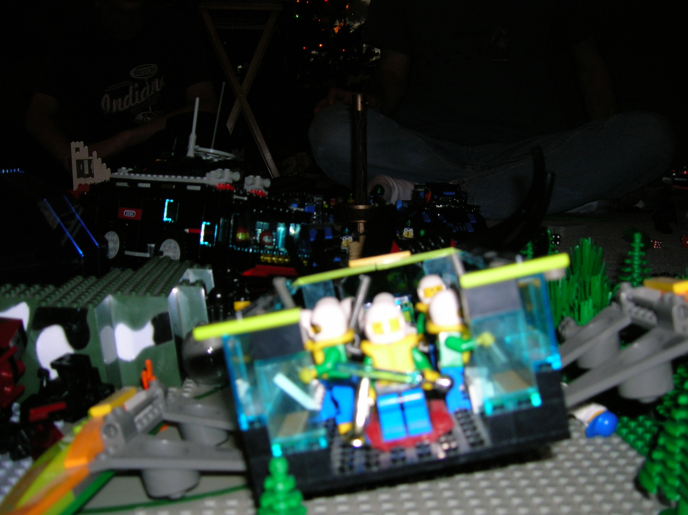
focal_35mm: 36
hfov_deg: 51.4
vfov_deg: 39.6
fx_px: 715
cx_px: 344
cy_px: 258
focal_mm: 6
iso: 50
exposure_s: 1/60.1
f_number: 2.9
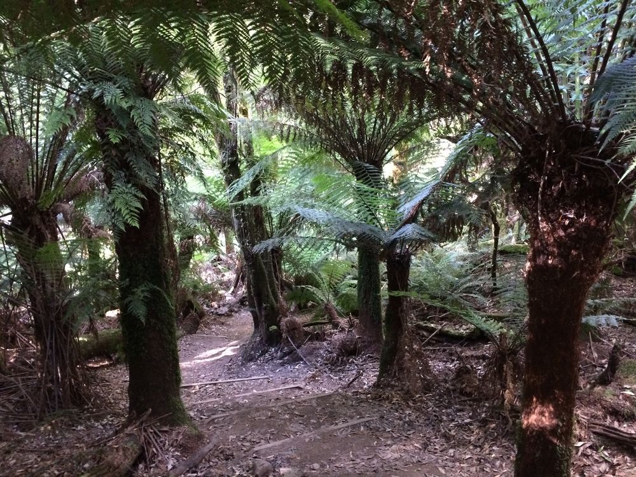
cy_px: 238
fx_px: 533
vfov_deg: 48.2
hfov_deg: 61.7
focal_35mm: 29
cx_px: 318
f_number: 2.2
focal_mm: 4.15
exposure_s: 1/20
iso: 320
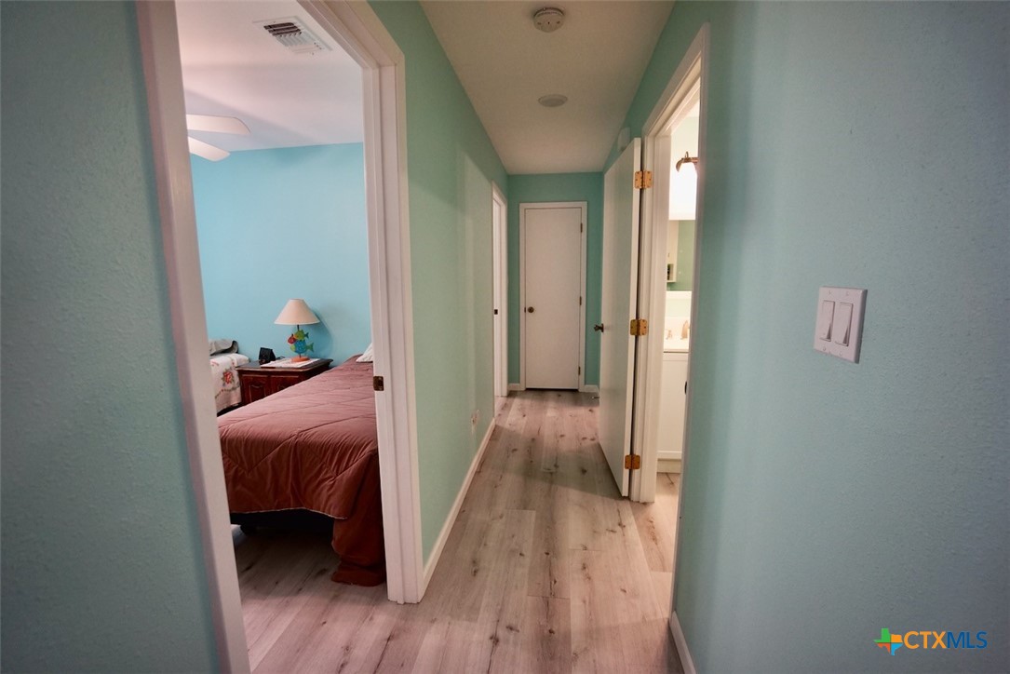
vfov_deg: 77.4
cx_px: 505
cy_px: 337
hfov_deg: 100.4
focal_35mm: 15
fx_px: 421
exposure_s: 1/60
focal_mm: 10
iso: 320
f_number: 4
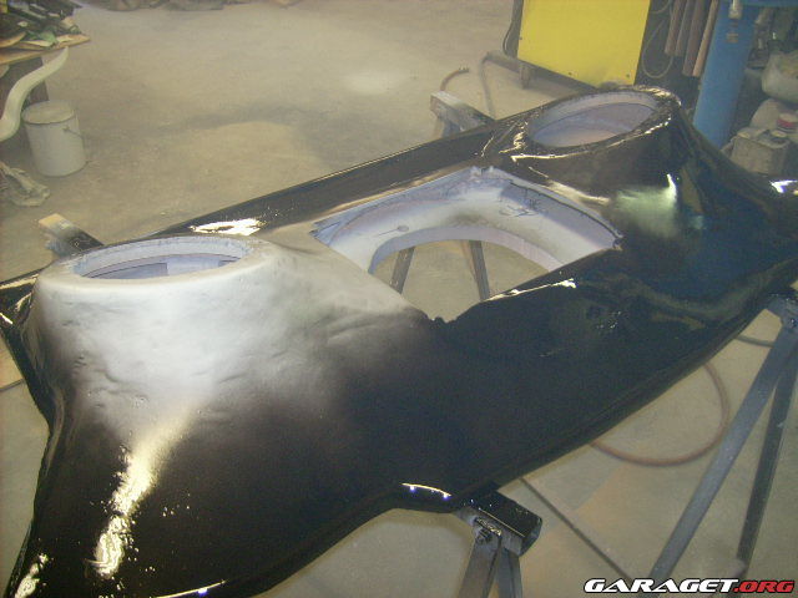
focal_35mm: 35
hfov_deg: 52.6
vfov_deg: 40.7
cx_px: 399
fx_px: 807
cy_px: 299
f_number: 2.8
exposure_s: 1/60
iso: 100
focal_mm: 5.95
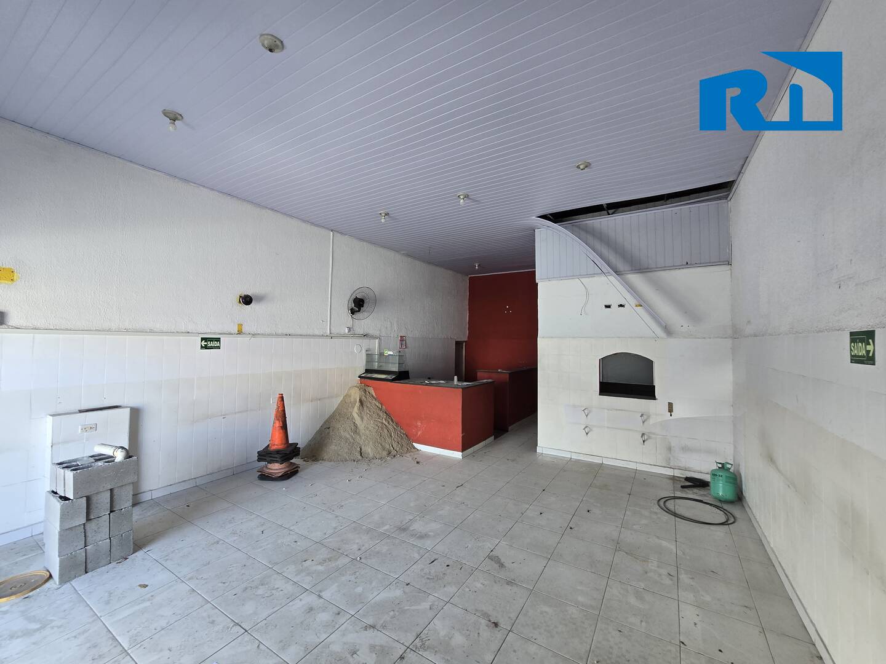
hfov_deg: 106.2
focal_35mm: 13
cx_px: 443
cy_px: 332
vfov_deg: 89.9
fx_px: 333
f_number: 2.2
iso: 64
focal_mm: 2.2
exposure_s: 1/60
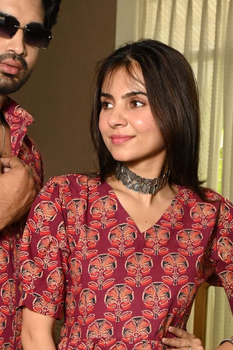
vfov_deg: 18.3
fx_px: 1040
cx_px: 55
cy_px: 402
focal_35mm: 107
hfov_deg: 12.7
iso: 640
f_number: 8
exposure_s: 1/160
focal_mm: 36
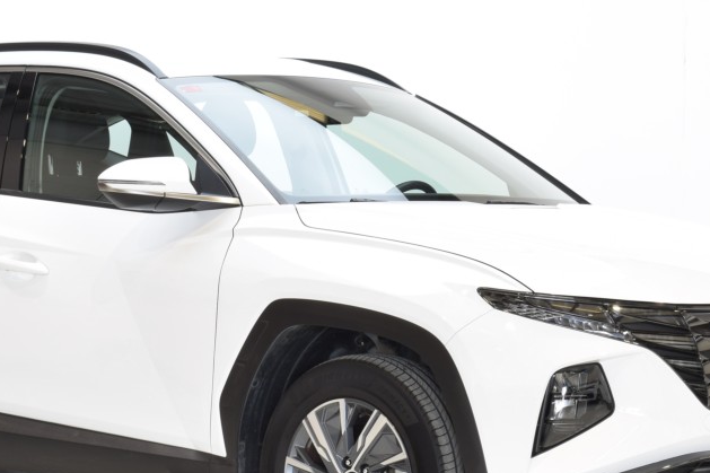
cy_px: 247
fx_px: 2681
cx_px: 237
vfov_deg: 10.1
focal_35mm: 136
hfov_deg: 15.1
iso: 100
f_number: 10
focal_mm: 38
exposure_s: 1/4
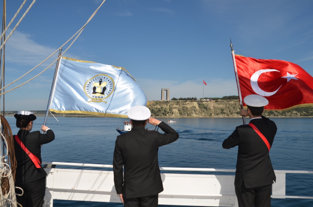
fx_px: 273
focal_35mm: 32
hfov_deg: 59.6
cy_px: 104
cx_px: 156
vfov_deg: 41.5
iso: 100
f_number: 13
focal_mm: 21
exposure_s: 1/250
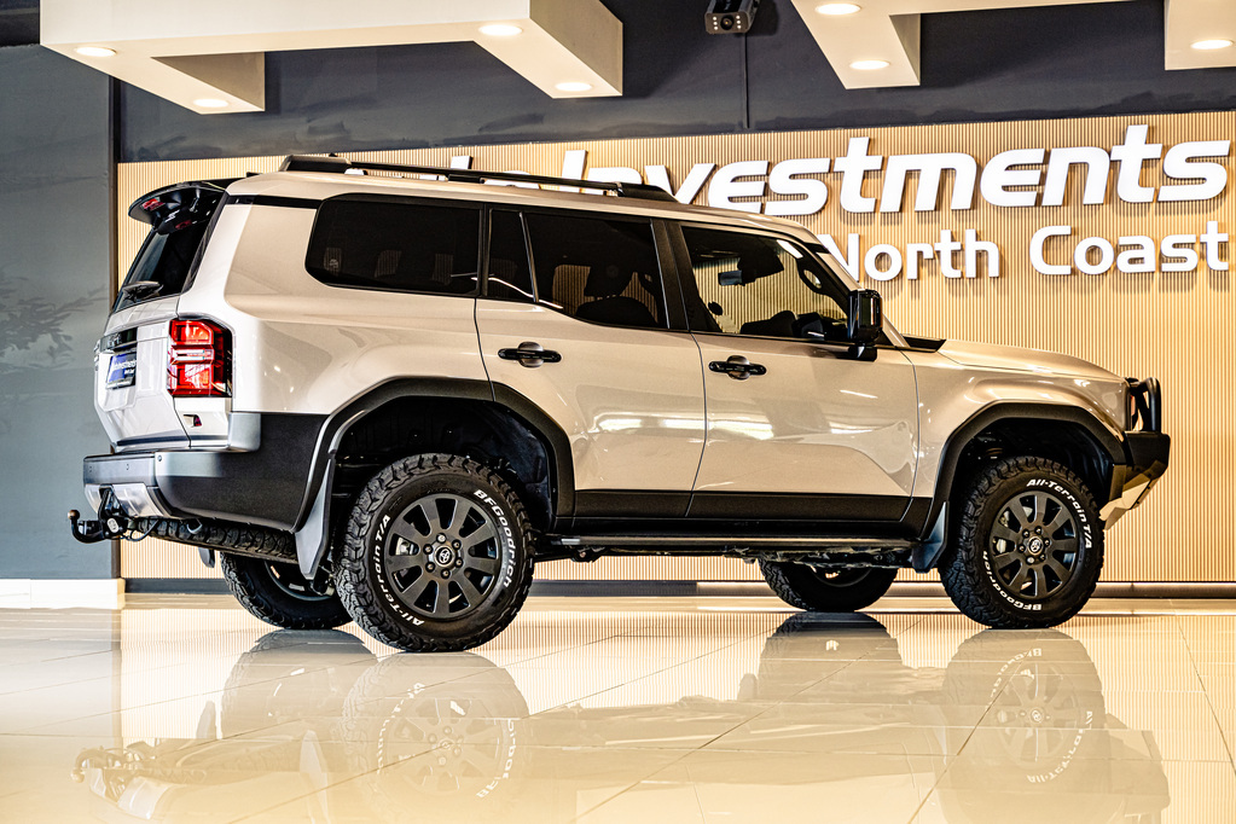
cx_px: 618
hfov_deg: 33.4
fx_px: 2060
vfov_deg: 22.6
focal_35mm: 60
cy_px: 412
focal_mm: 60
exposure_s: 1/125
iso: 640
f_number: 4
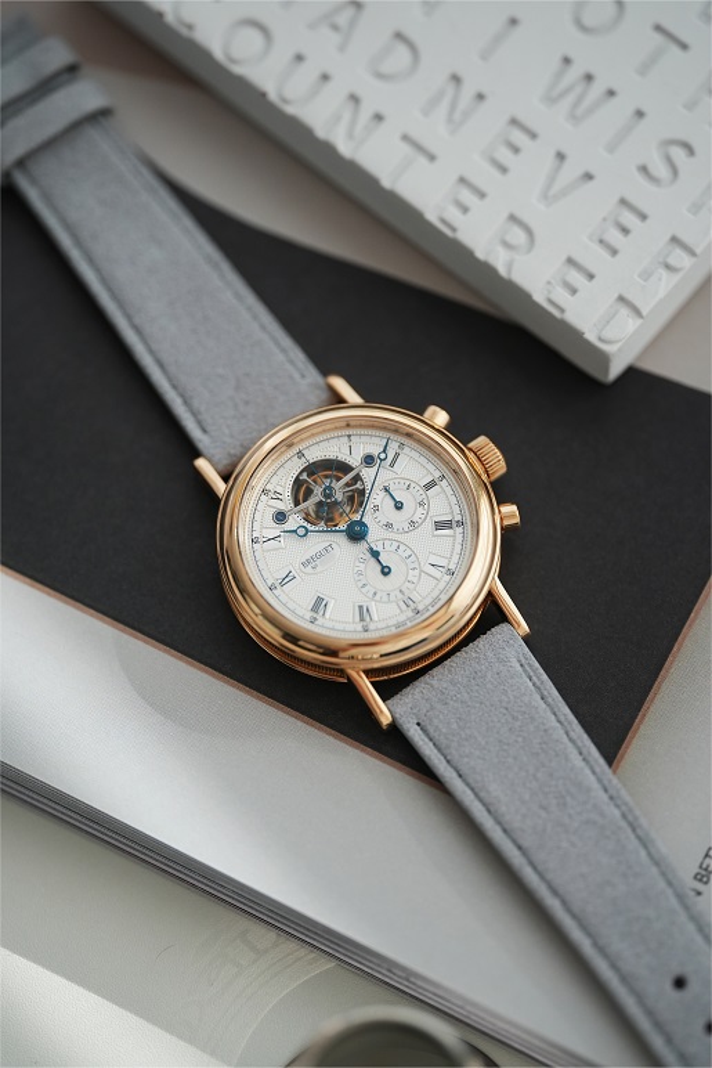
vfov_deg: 19.5
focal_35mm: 105
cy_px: 534
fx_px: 3113
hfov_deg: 13.0
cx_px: 356
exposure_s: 1/250
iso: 1000
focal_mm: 105
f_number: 2.8
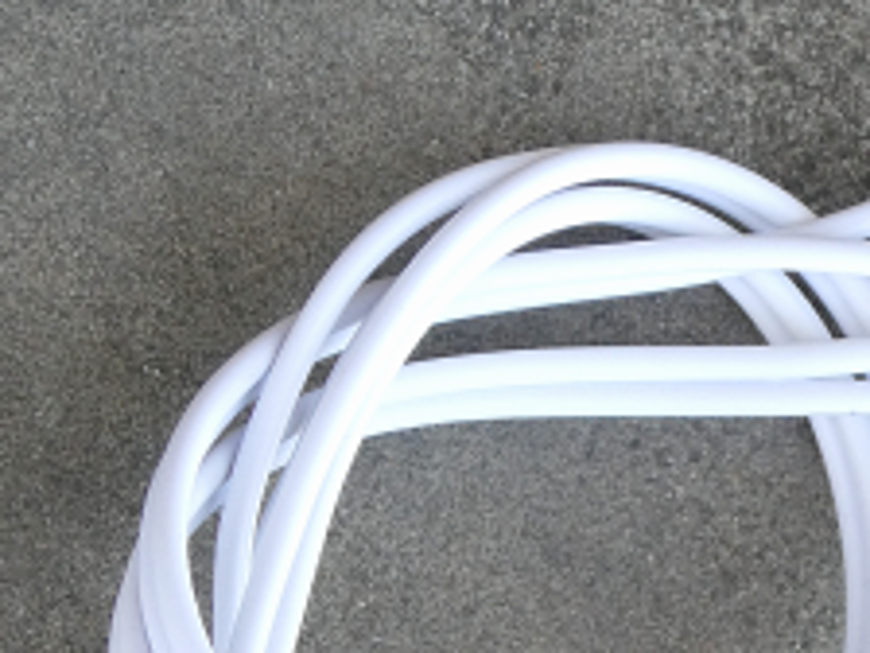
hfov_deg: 9.3
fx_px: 5353
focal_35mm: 213
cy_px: 579
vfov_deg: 7.0
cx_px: 726
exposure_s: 1/80
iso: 125
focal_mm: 19
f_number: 5.1
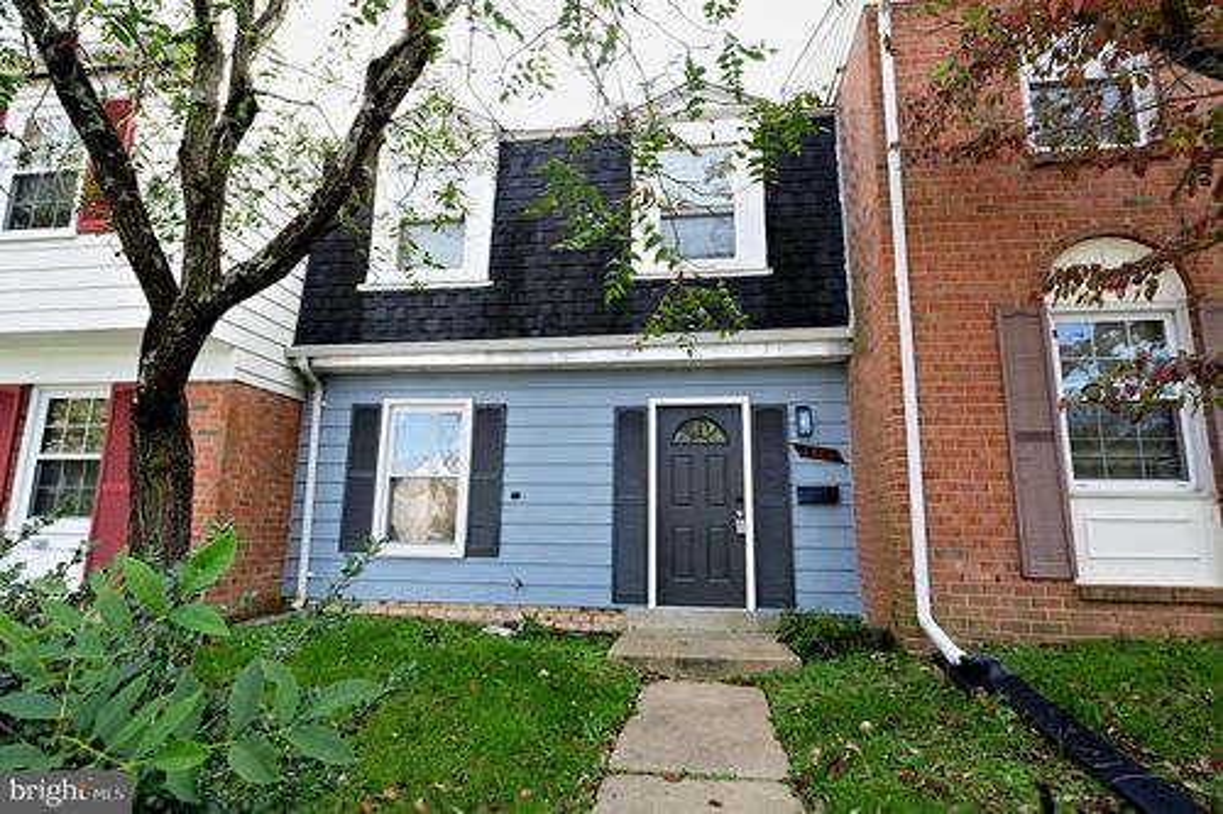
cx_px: 612
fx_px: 628
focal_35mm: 18
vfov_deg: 65.9
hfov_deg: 88.5
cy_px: 407
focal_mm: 18.5
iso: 2000
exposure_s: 1/800
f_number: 6.3
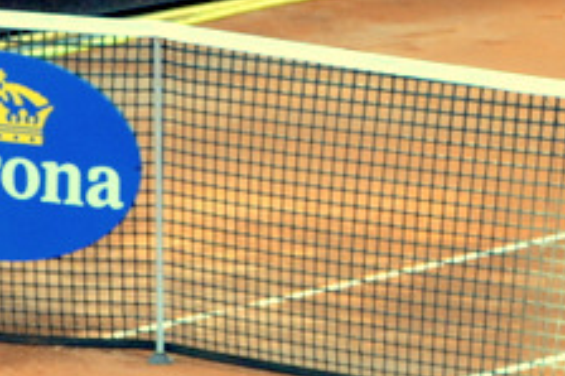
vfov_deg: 2.2
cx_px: -346
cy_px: 771
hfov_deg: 3.3
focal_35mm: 630
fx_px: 9880
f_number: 4.8
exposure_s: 1/400
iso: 1000
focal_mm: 92
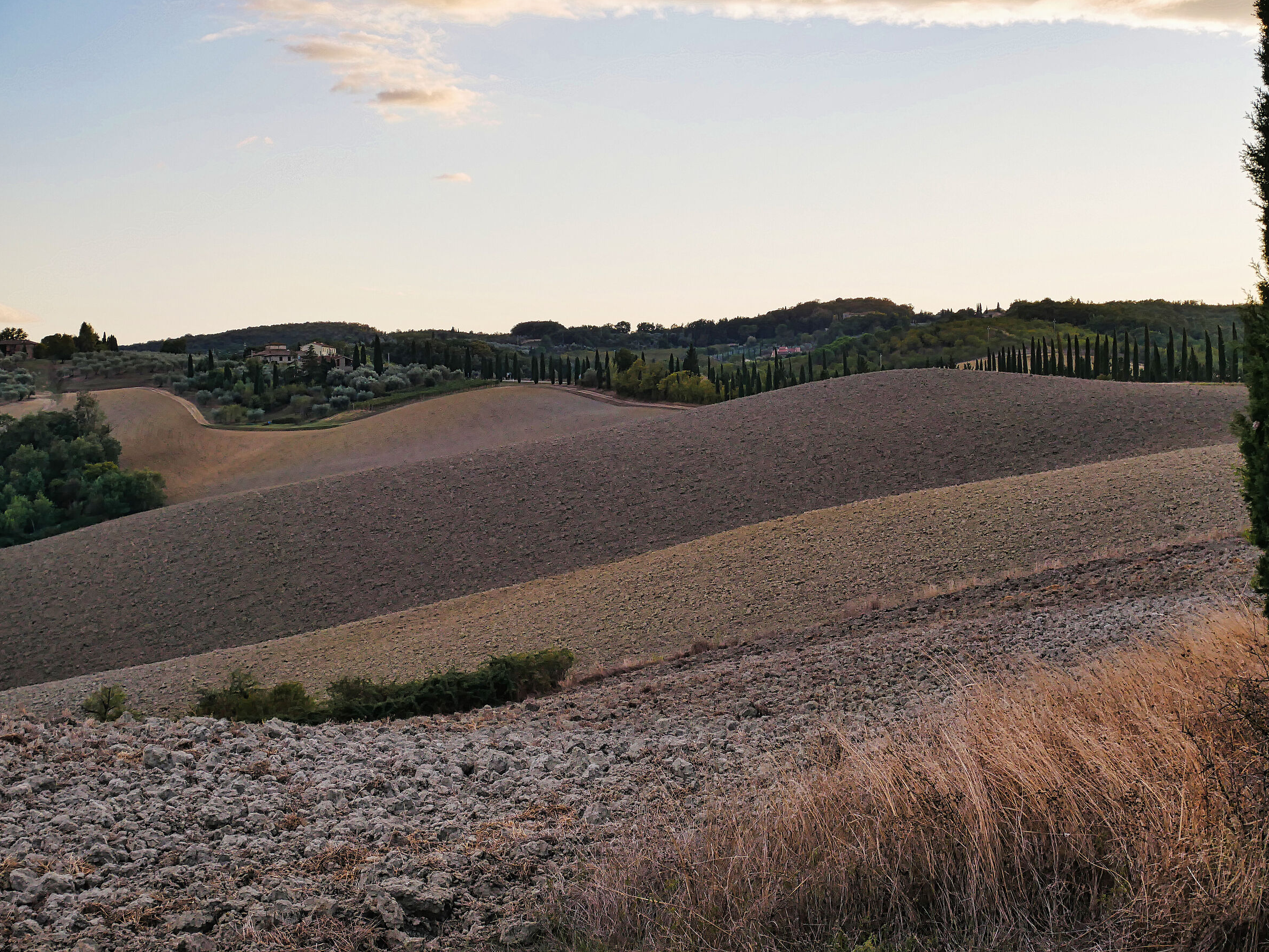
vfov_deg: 22.6
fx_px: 2384
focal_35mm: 65
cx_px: 643
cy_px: 473
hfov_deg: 29.8
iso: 200
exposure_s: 1/160
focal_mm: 32
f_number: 6.3
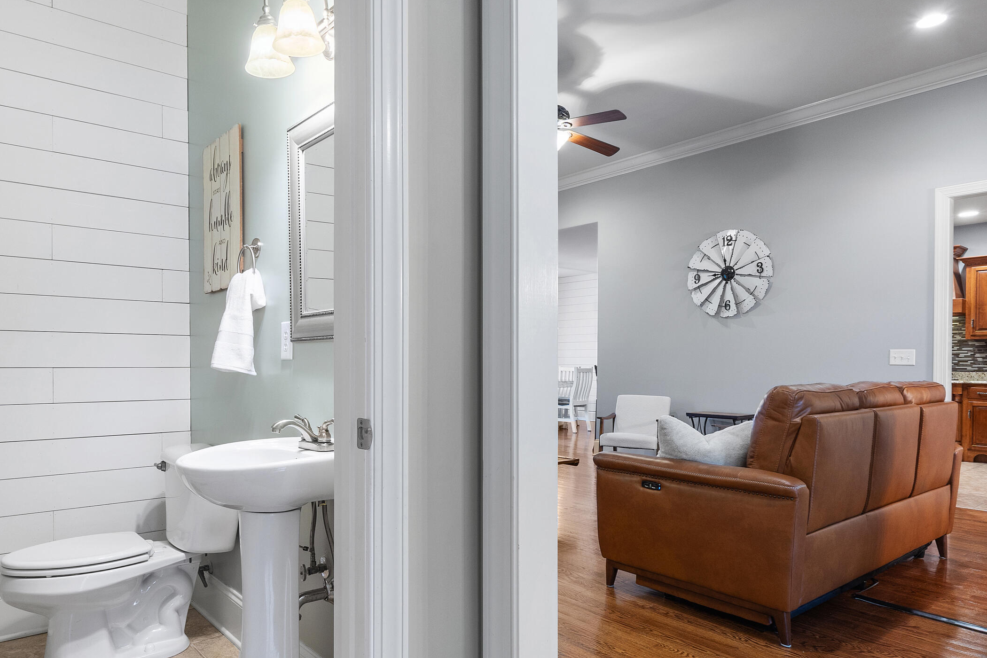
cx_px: 440
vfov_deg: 51.2
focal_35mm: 25
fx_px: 685
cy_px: 359
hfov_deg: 71.3
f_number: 9
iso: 250
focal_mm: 14
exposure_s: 1
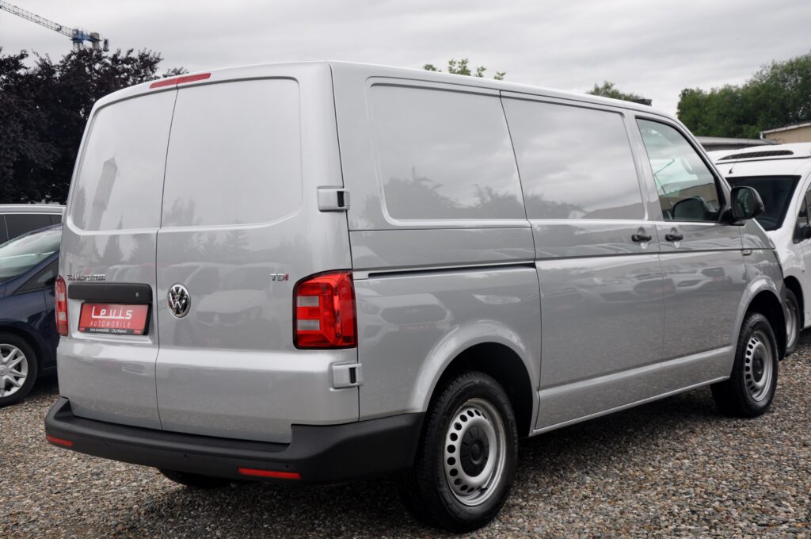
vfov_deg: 28.0
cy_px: 270
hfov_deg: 41.2
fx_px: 1080
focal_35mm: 48
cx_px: 406
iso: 500
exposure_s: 1/200
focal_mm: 32
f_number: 7.1
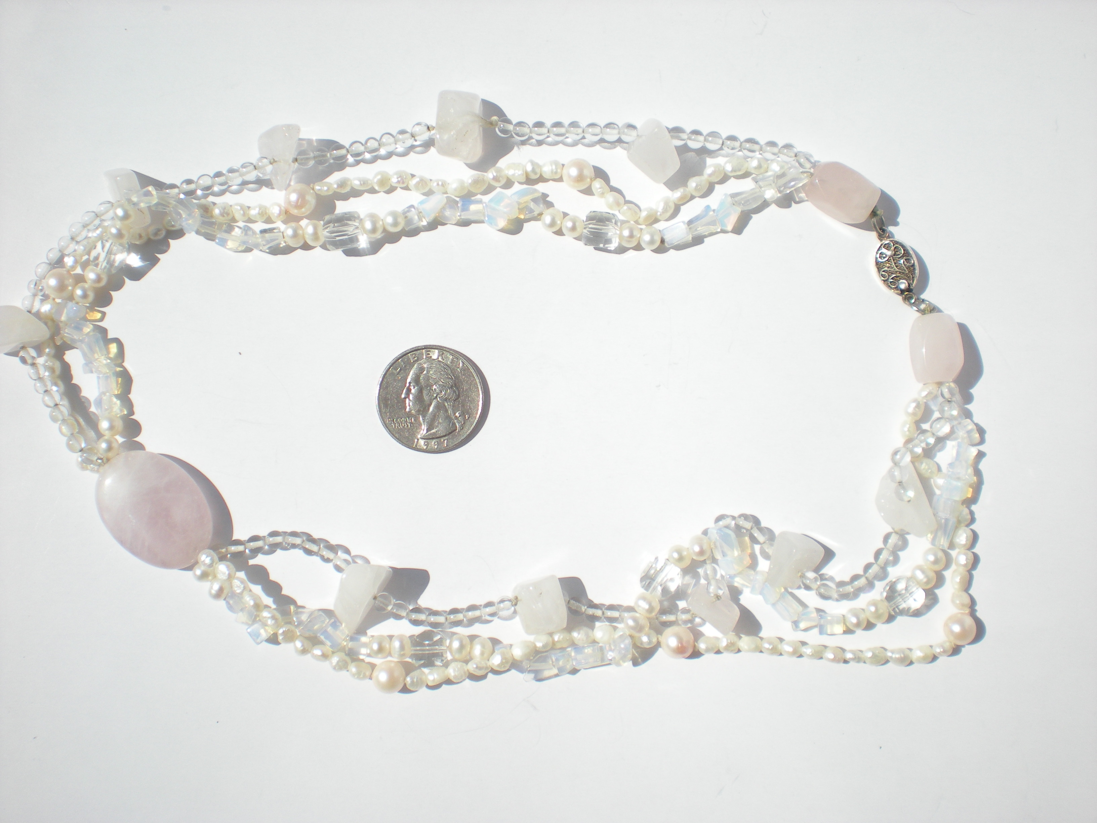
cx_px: 548
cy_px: 412
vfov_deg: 37.7
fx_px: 1204
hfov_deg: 49.0
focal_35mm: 38
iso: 64
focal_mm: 6.3
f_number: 4.6
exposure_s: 1/1000
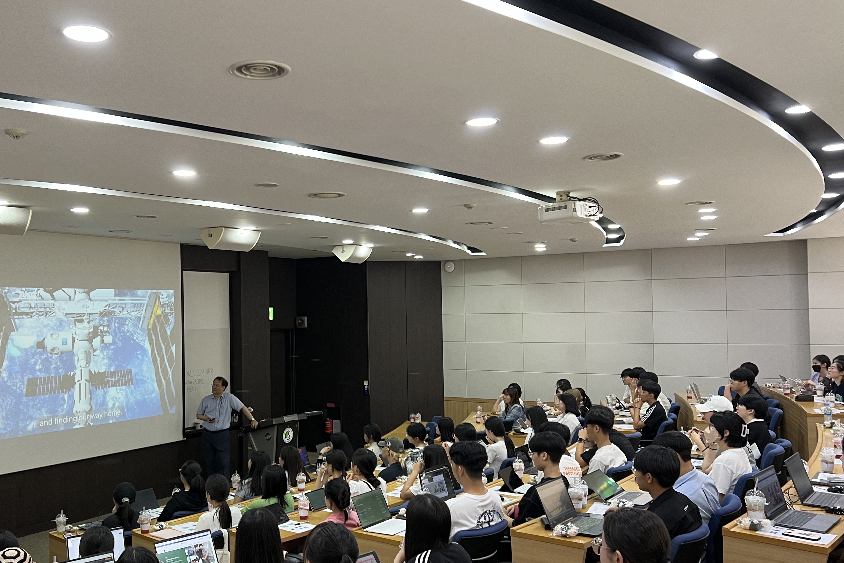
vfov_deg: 38.8
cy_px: 309
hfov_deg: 55.3
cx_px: 332
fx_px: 797
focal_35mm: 34
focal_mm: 5.7
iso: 100
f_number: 1.5
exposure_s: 1/60
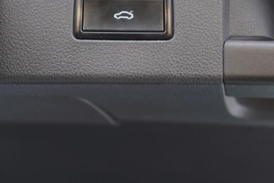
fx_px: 365
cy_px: 67
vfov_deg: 28.0
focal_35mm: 48
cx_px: 114
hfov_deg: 41.0
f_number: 2.8
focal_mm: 24
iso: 320
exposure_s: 1/40
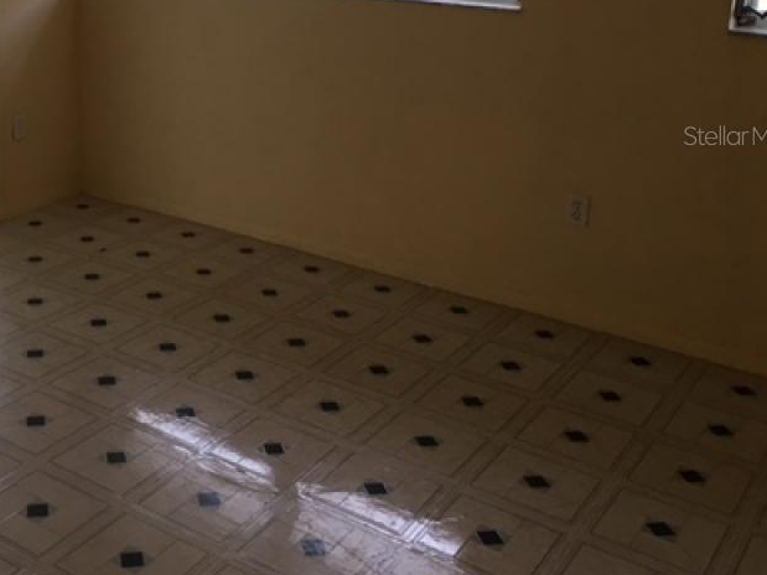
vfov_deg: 29.7
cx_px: 166
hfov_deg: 38.3
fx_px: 1063
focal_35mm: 48
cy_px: 135
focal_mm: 4.15
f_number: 2.2
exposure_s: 1/40
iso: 25
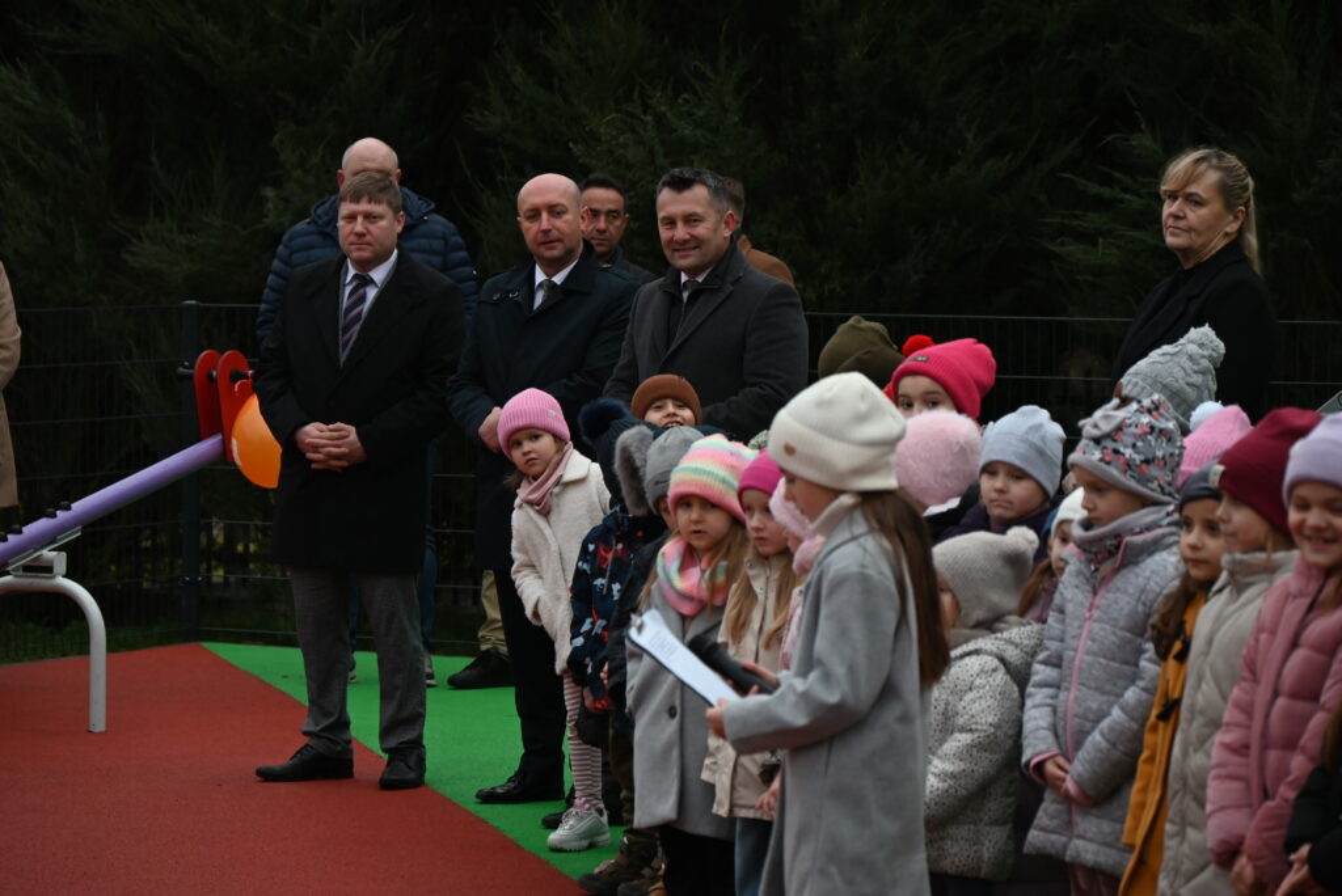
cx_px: 671
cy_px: 448
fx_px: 5035
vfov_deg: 10.2
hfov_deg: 15.2
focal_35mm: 135
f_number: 6.3
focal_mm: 135
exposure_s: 1/200
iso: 1100
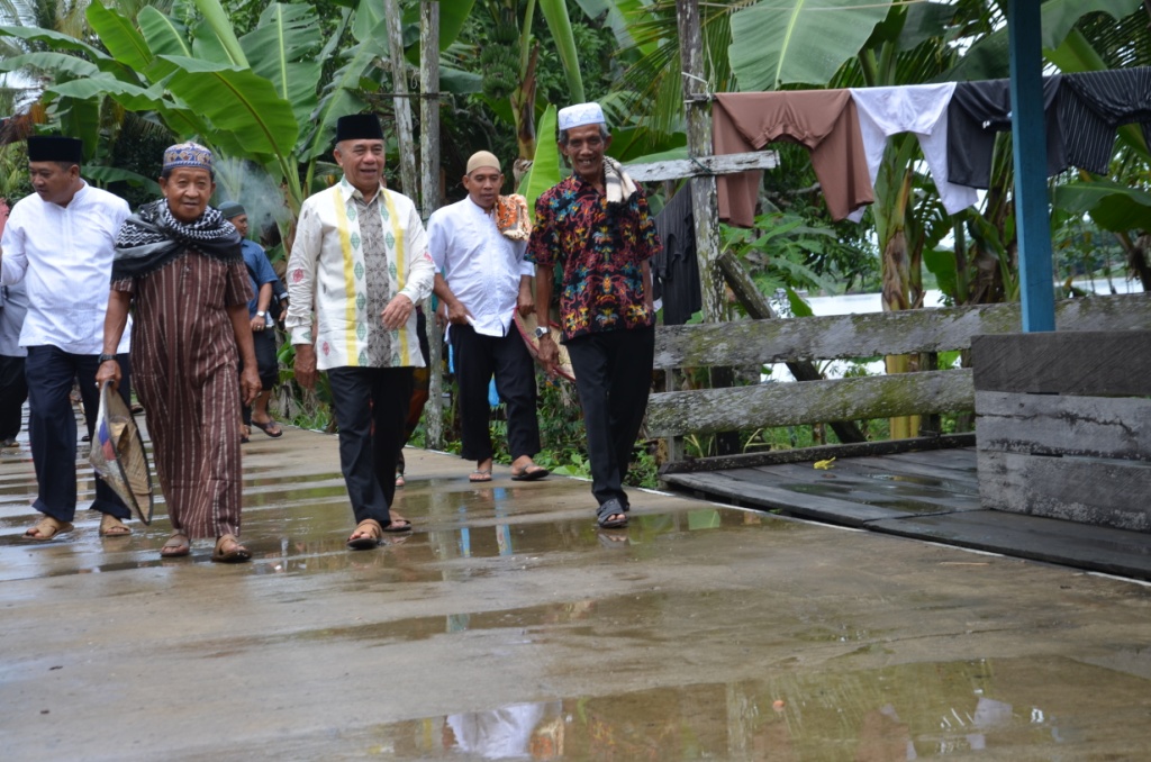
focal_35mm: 75
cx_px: 576
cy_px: 381
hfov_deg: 27.0
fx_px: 2393
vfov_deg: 18.1
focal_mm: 50
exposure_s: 1/250
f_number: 8
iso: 200
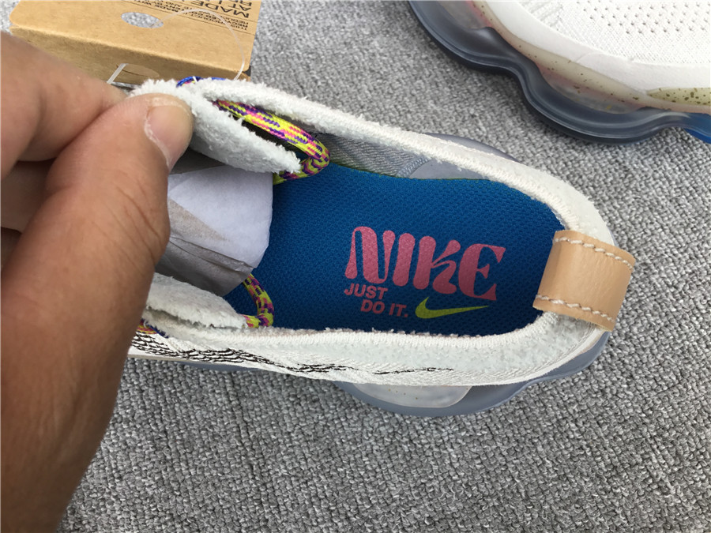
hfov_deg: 58.4
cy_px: 266
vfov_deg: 45.4
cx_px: 356
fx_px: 637
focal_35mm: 31
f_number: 2.4
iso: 25
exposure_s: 1/173
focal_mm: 3.3
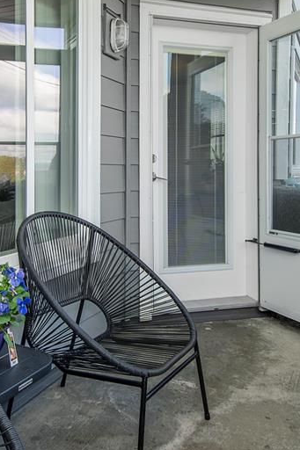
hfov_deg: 36.6
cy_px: 177
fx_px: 450
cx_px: 110
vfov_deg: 52.7
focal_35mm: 36
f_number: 8
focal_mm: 12
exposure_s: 1/30
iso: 200
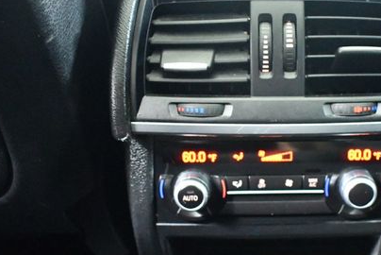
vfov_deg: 23.6
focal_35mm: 57
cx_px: 274
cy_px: 193
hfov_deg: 34.5
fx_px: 604
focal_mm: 18
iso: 12800
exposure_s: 1/13
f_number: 3.5
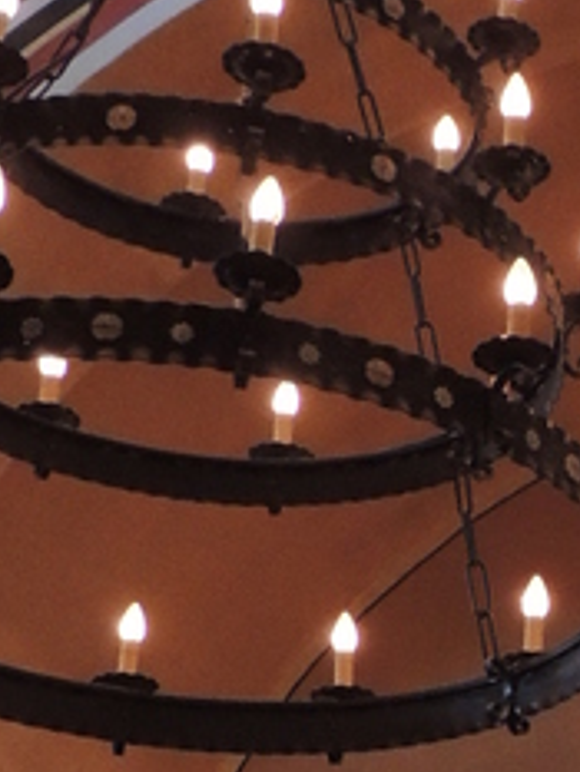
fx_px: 2946
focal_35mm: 132
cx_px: 716
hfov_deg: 11.0
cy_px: 838
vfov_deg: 14.6
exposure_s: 1/10
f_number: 3
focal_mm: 4.3
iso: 400
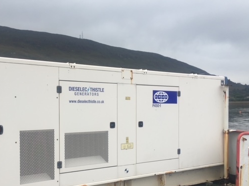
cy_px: 113
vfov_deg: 38.5
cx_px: 97
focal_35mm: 37
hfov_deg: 49.8
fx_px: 266
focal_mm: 4.15
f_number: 2.2
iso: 32
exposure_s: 1/807
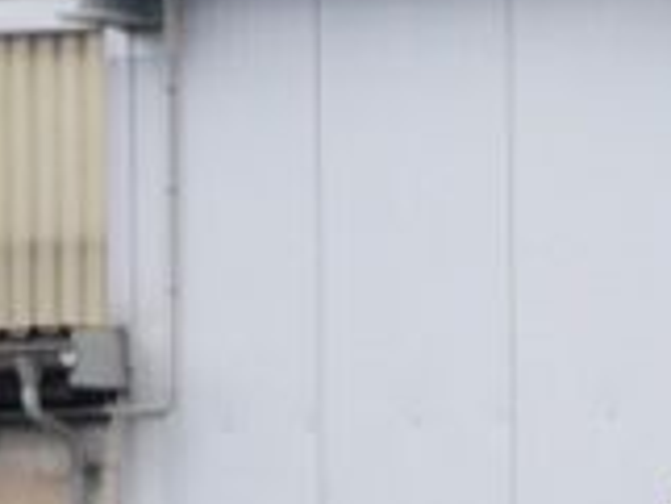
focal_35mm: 522
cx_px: 1938
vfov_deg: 2.8
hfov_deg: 3.7
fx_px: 10126
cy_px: 1029
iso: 400
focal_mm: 42
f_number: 5.6
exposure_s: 1/80
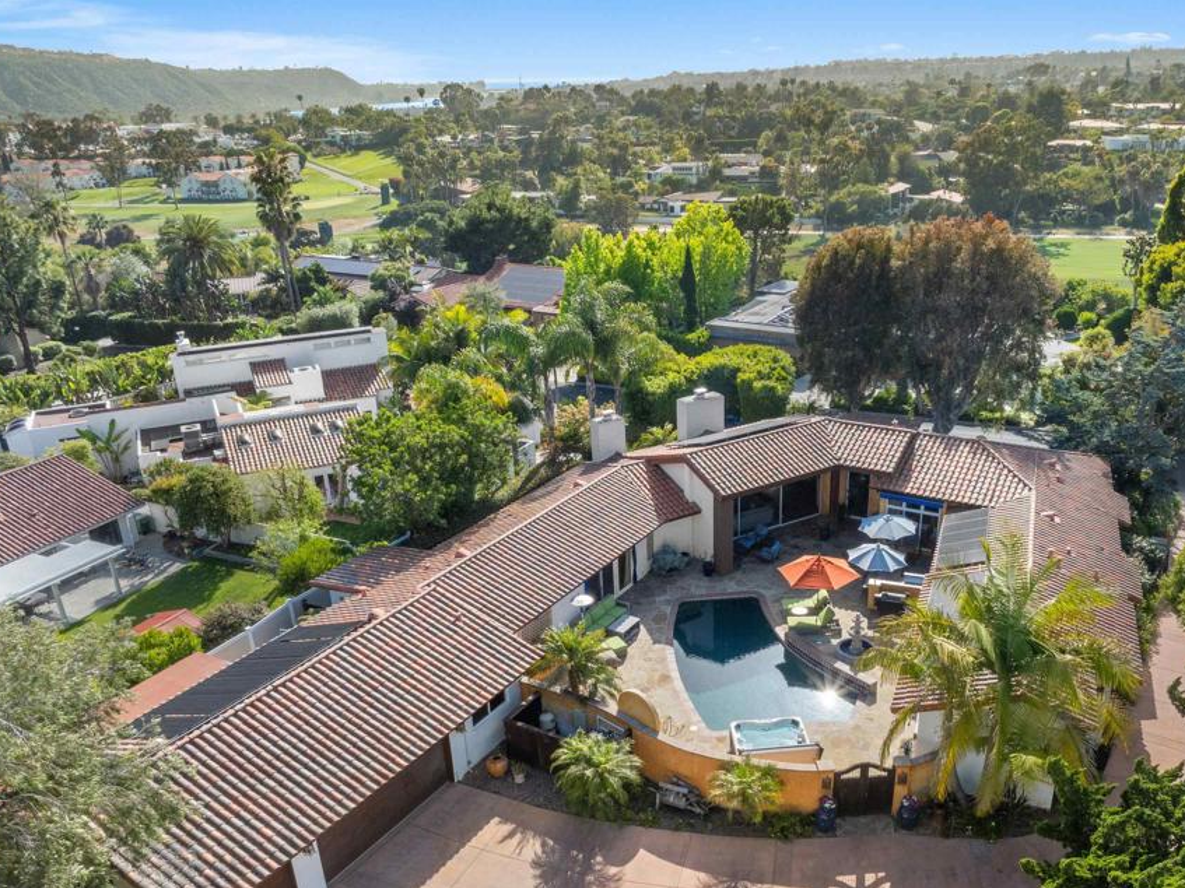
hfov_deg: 61.2
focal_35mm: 29
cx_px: 701
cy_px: 535
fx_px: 993
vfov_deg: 47.9
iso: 400
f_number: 8
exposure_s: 1/60
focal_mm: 12.29
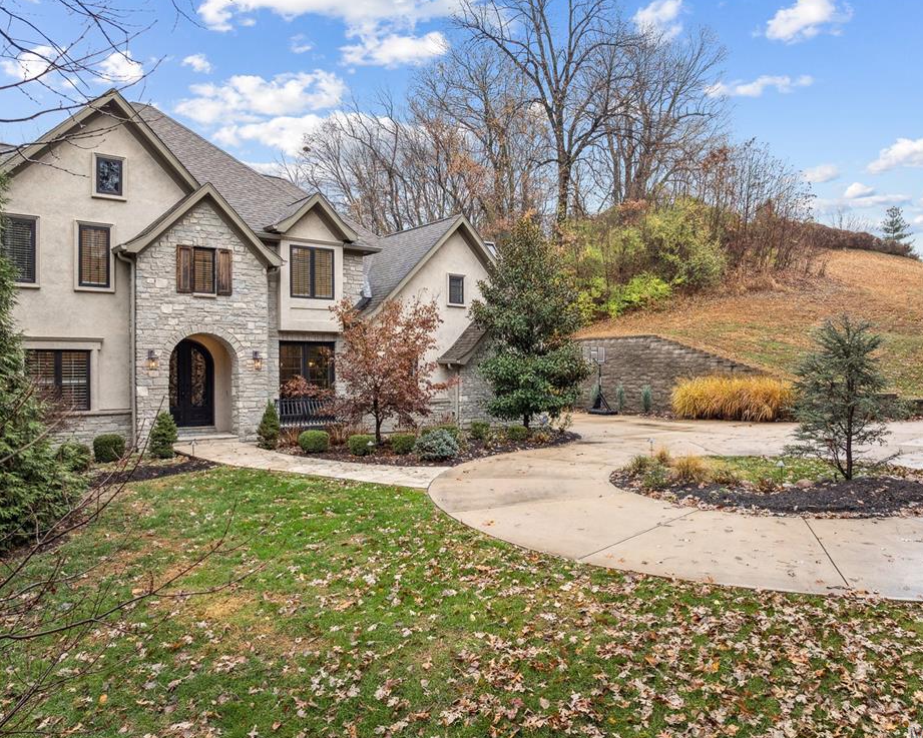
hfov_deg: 65.9
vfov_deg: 54.9
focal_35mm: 26
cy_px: 374
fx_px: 710
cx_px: 495
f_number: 2.8
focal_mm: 12.3
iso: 130
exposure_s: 1/15
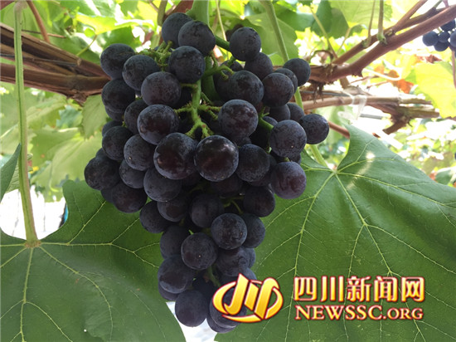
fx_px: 382
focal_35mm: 29
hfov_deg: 61.7
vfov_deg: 48.2
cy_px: 171
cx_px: 228
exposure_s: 1/120
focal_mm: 4.15
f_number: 2.2
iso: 32
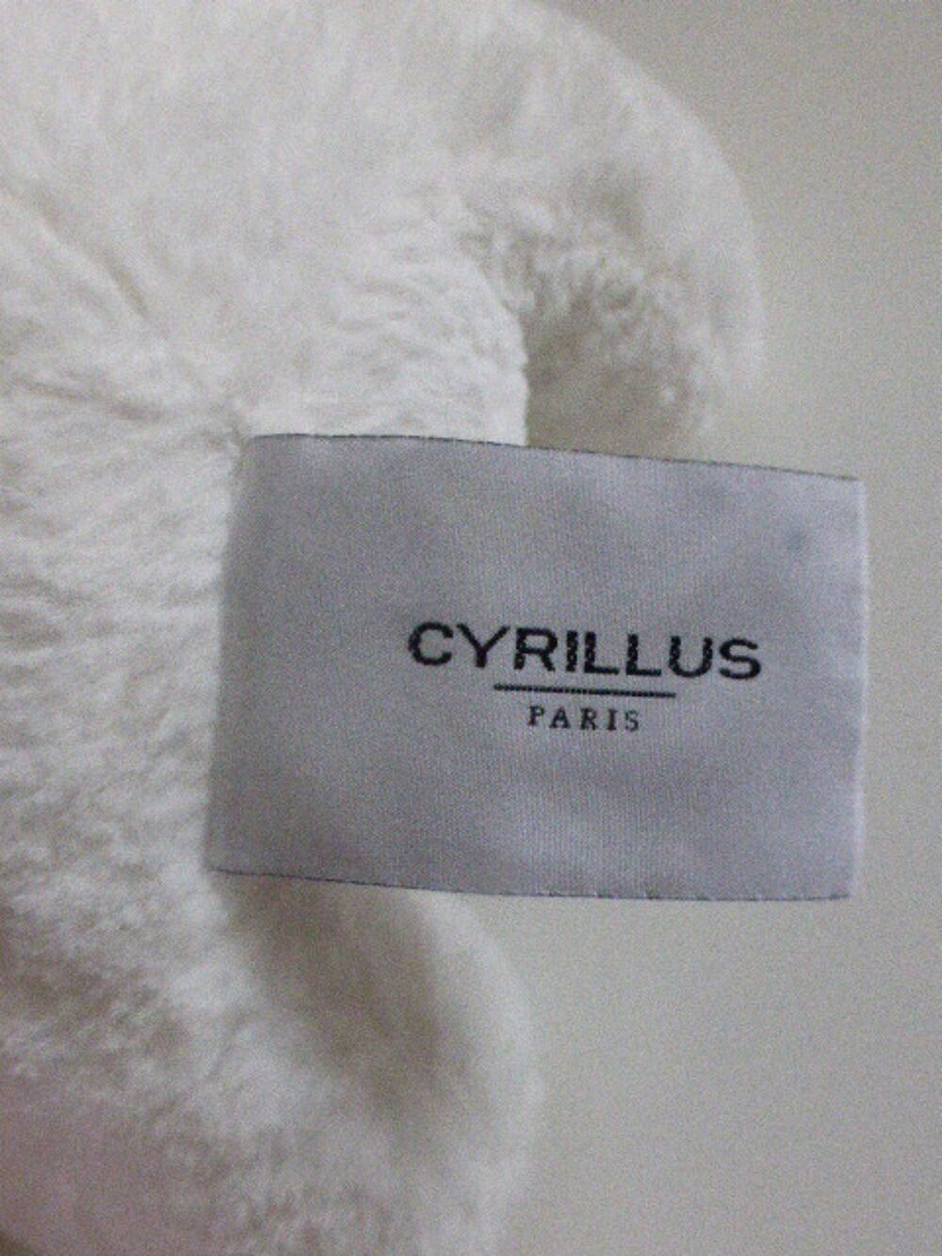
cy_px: 628
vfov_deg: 58.3
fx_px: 1125
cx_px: 471
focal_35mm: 31
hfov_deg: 45.4
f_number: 3.6
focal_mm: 5.4
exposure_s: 1/50
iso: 1600
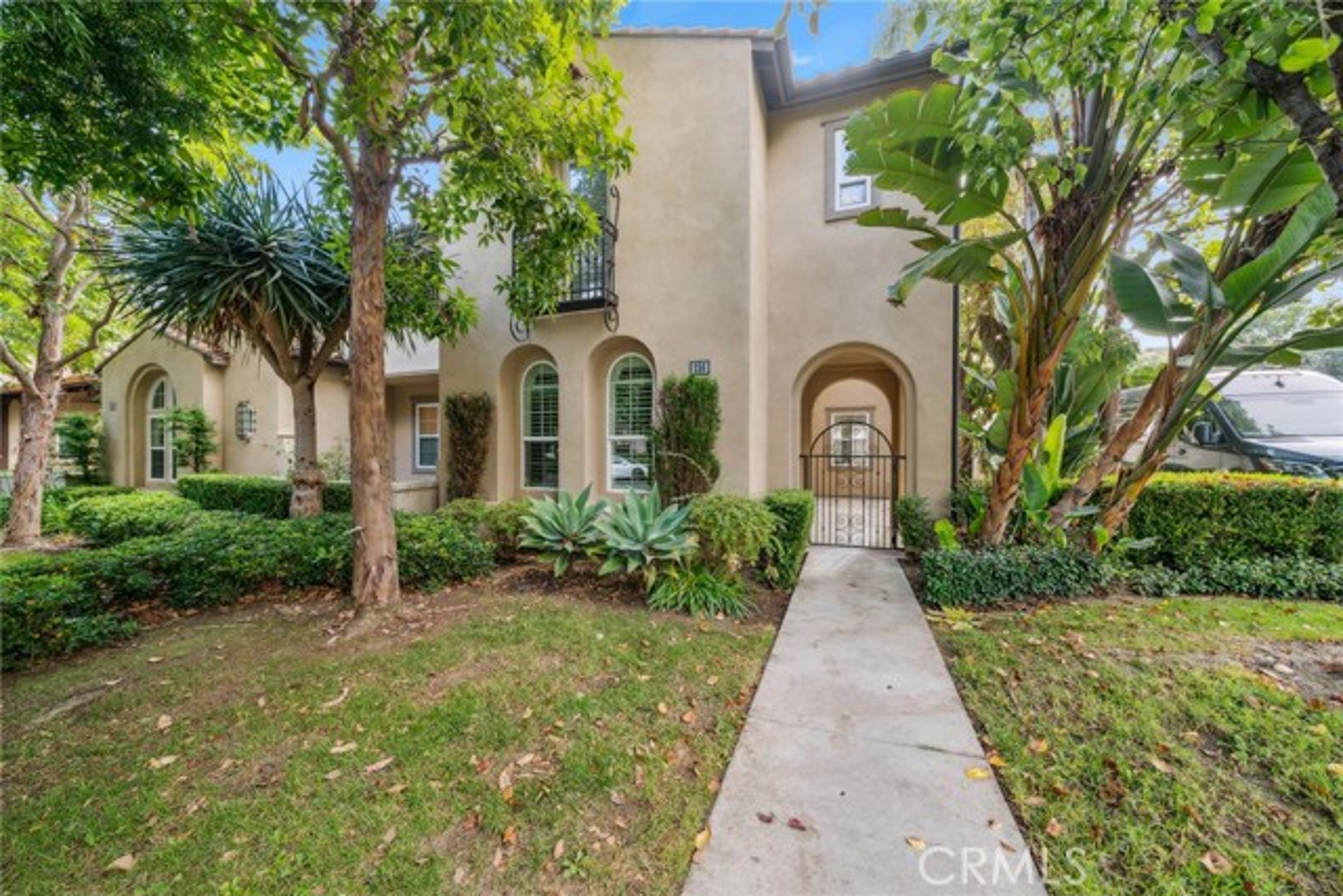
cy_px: 448
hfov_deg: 112.6
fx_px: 448
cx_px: 672
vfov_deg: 90.0
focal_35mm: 12
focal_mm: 12
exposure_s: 1/40
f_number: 8
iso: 400
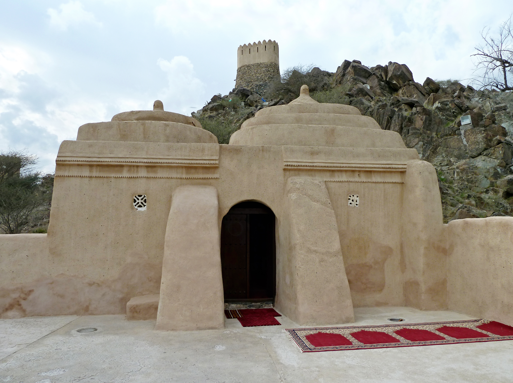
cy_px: 192
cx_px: 256
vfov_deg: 54.8
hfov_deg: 69.5
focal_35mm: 25
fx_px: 370
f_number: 4.5
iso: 80
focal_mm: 4.1
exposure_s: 1/400
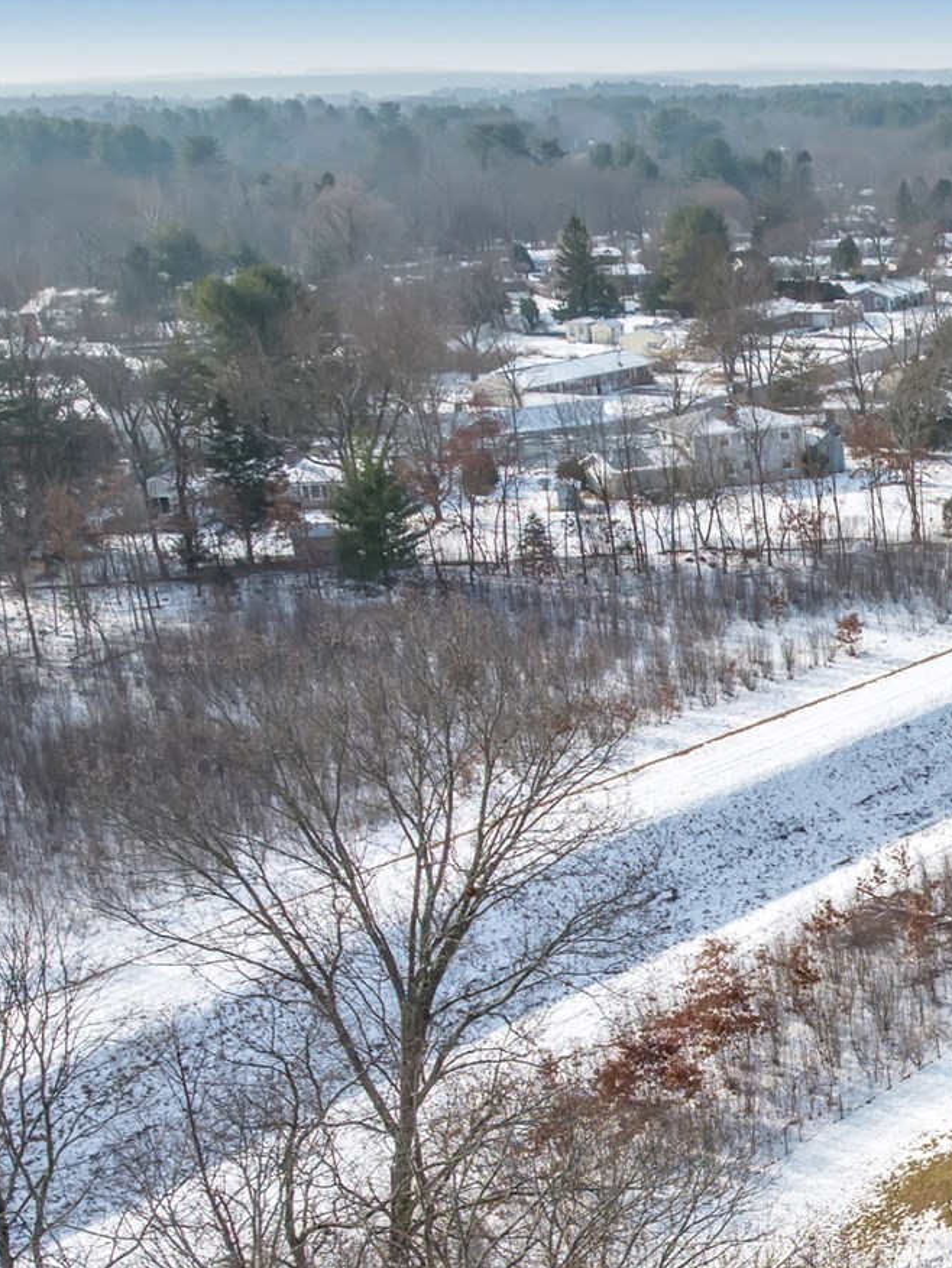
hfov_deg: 23.1
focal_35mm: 56
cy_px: 1083
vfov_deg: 33.0
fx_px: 2053
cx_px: 1246
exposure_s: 1/120
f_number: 2.8
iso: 170
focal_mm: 12.29
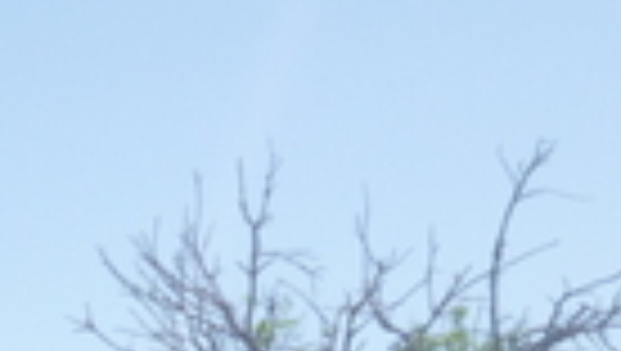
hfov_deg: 9.4
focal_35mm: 222
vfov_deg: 5.3
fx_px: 3660
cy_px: 922
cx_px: -297
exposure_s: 1/320
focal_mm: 7.9
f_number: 4.7
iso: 100
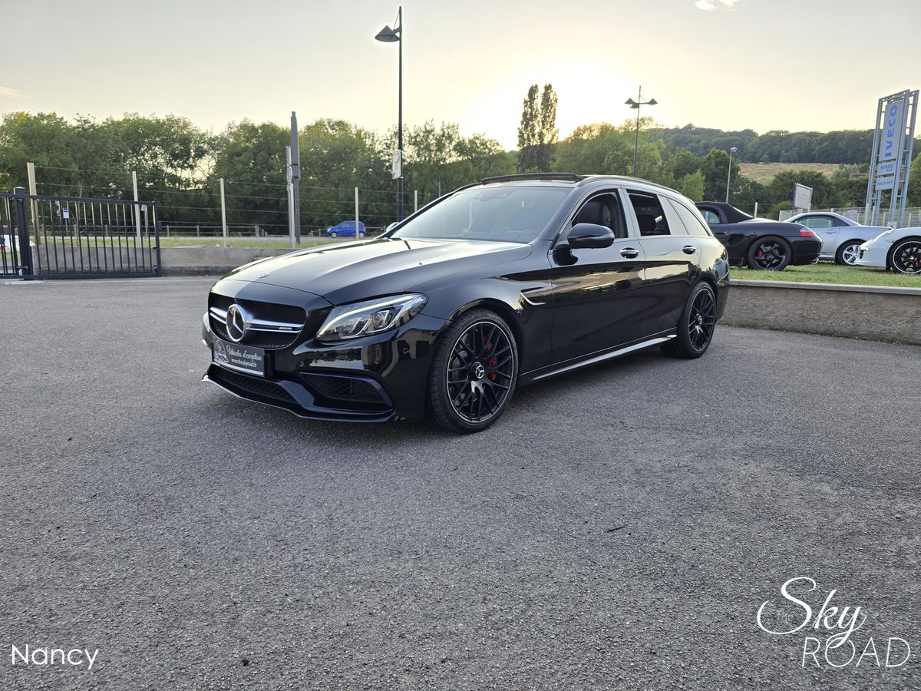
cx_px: 460
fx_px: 612
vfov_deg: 58.9
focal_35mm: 23
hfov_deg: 73.9
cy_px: 346
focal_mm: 6.3
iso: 16
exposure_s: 1/180
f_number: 1.7
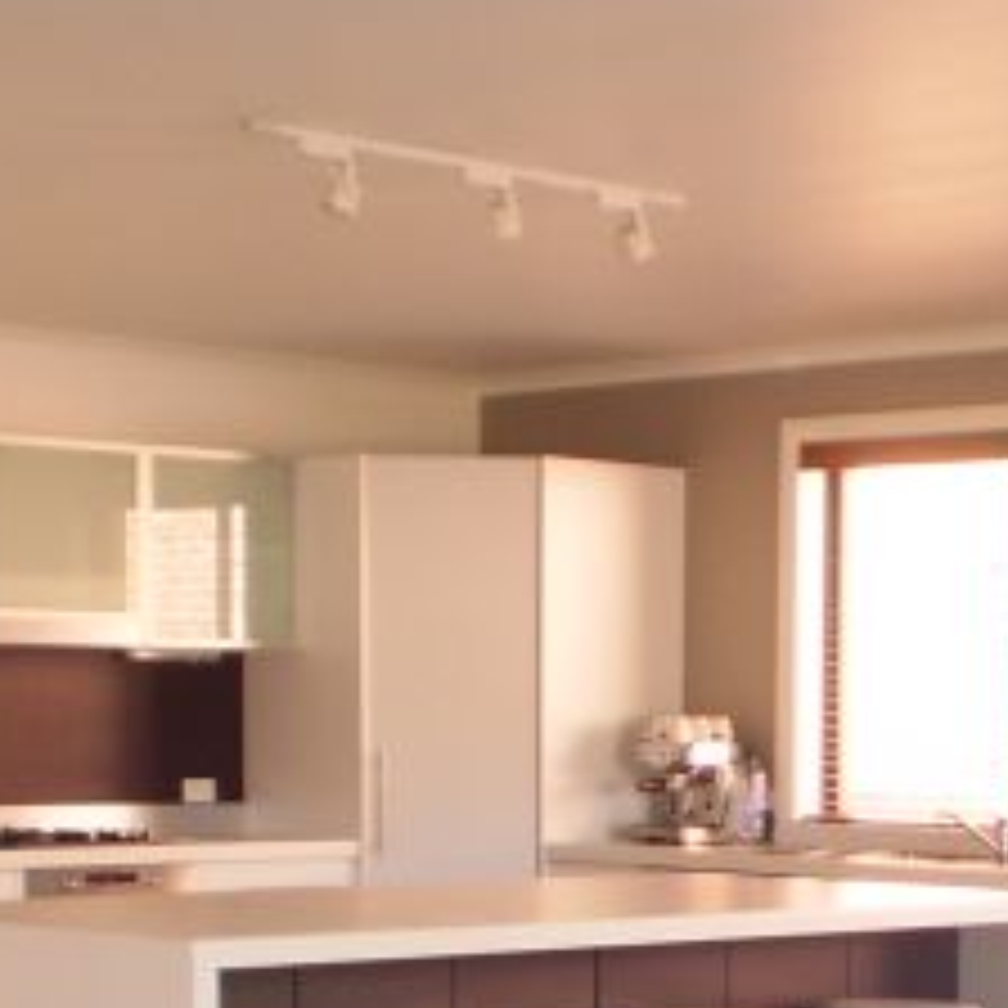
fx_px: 2998
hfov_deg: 18.9
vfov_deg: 18.5
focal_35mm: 91
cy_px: 1066
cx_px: 810
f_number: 3.1
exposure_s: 1/30
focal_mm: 6.3
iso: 125
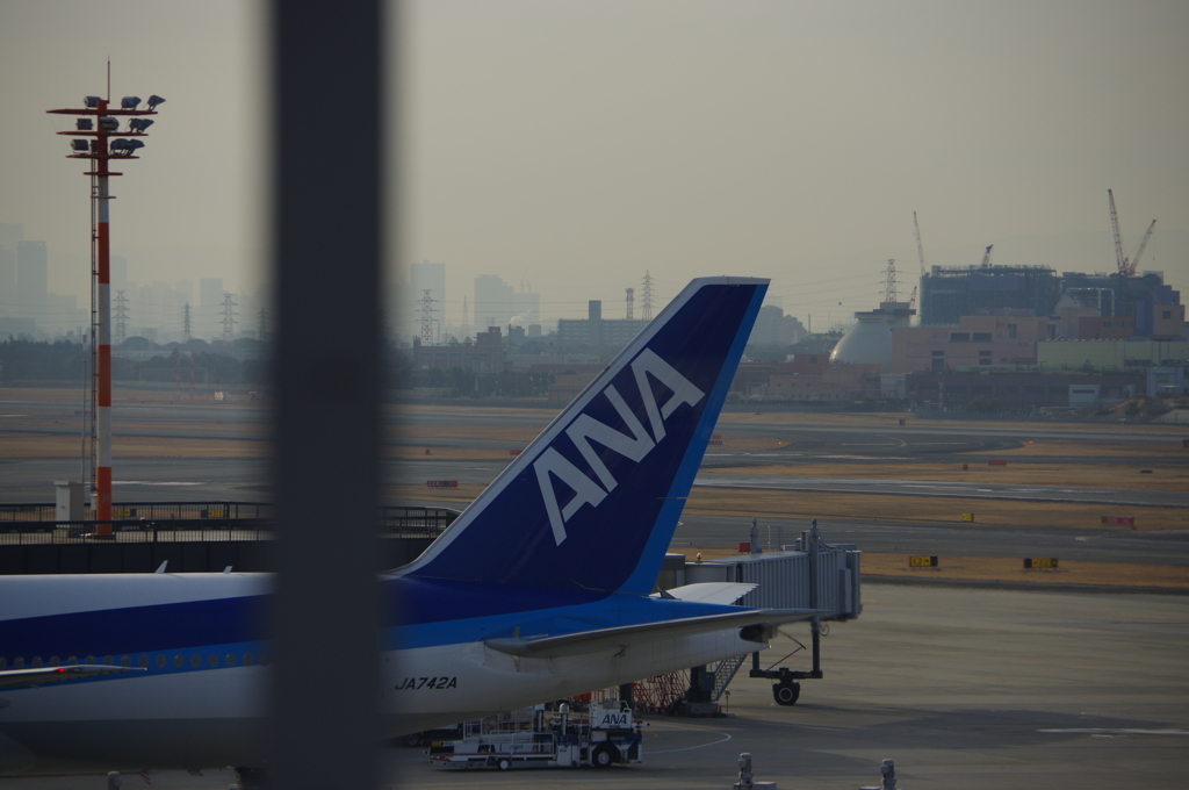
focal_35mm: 202
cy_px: 395
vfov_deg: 6.8
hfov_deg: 10.2
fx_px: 6663
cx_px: 594
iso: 200
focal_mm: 135
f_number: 5.6
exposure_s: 1/1600
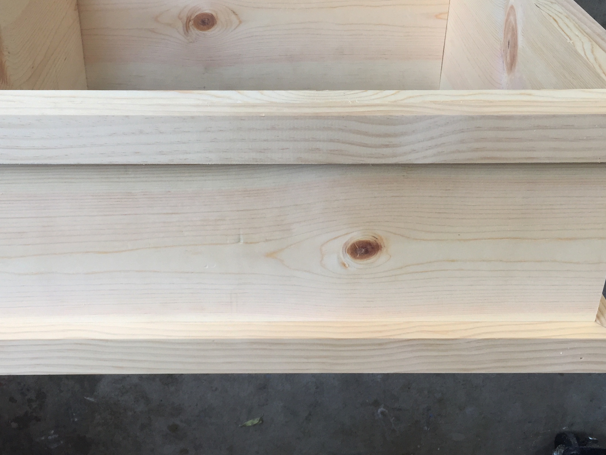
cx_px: 267
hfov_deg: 42.9
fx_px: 770
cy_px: 150
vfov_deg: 32.6
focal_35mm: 44
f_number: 2.2
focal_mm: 4.15
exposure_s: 1/120
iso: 50
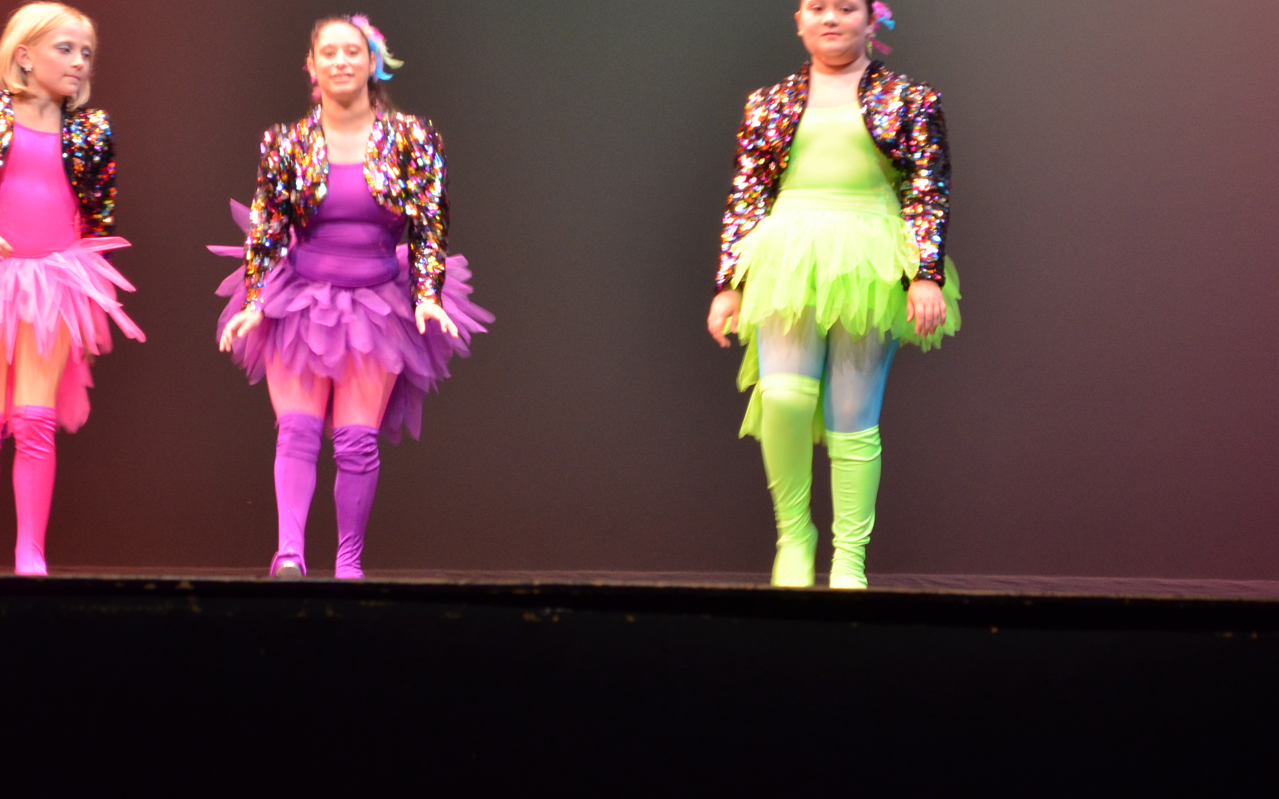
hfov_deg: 16.1
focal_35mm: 130
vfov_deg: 10.1
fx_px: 4524
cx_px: 571
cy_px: 252
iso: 800
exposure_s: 1/30
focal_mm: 55
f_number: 5.6
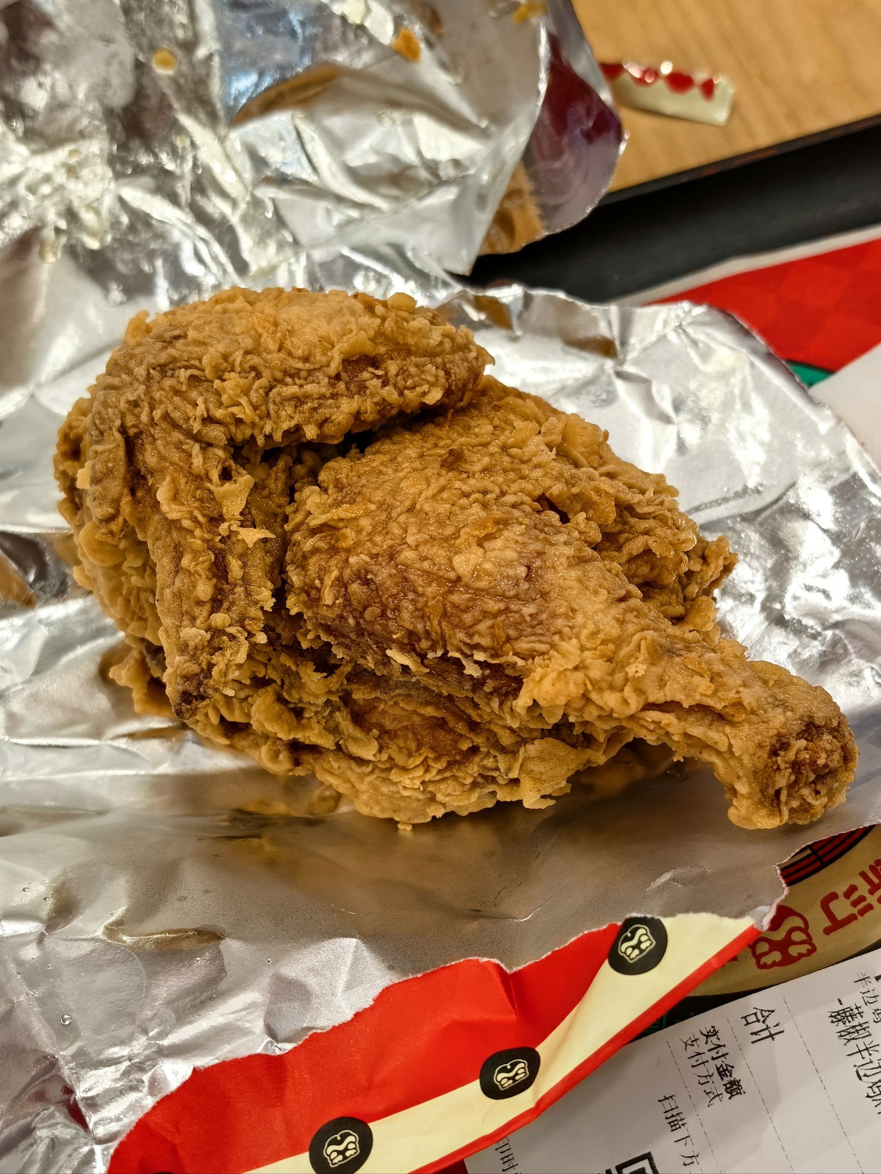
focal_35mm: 44
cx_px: 440
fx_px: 1493
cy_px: 587
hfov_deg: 32.9
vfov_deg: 42.9
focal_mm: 6.98
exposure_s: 1/1000
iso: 500
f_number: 2
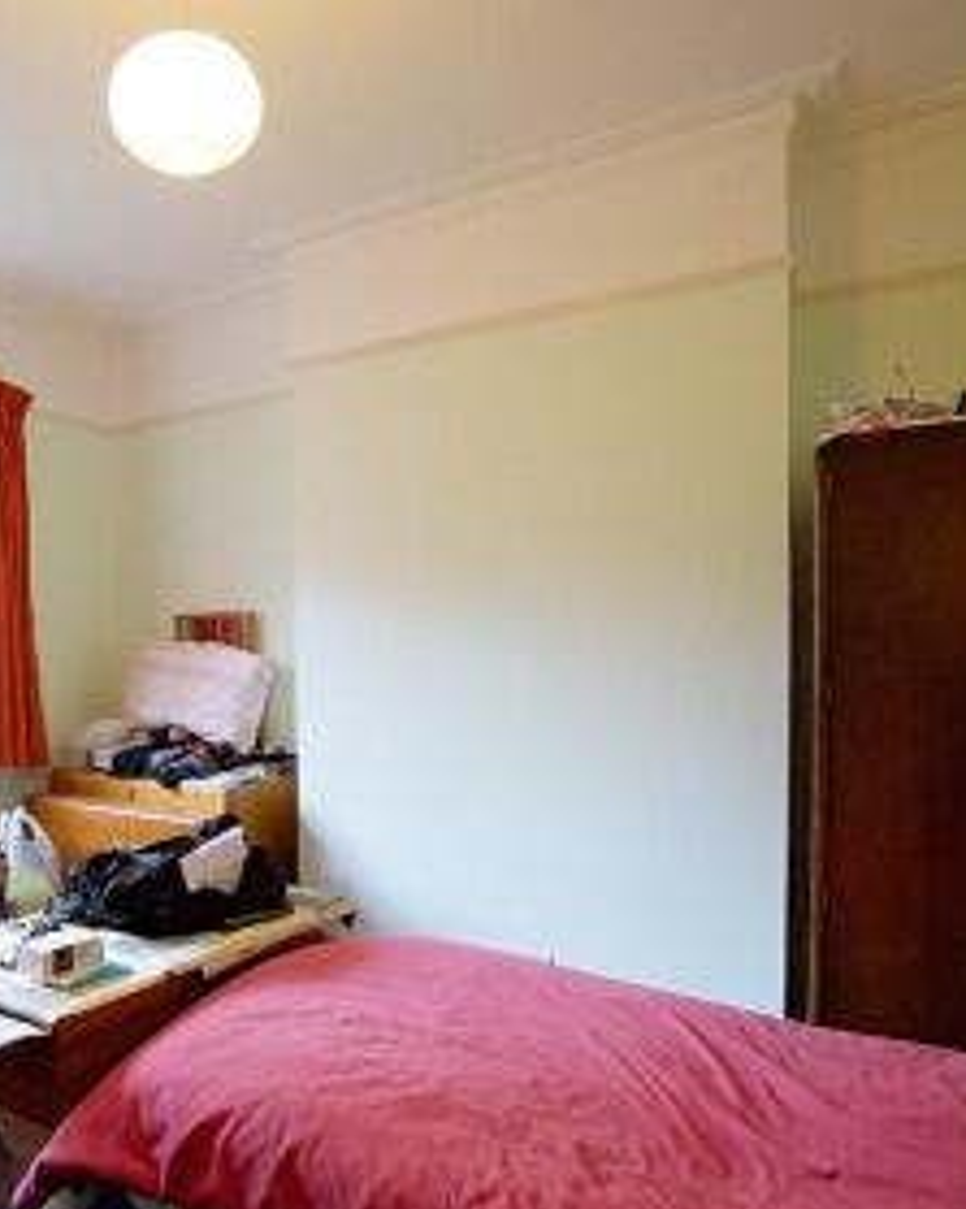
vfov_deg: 70.0
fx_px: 858
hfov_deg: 56.1
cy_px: 682
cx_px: 251
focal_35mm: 24
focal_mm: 10
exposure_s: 1/160
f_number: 4
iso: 3200
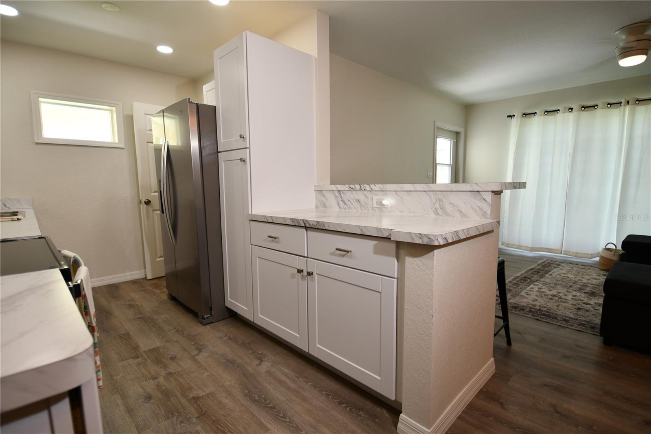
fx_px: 289
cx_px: 326
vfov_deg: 73.7
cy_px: 217
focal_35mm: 16
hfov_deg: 96.7
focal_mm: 11
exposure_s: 1/60
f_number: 4
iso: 200
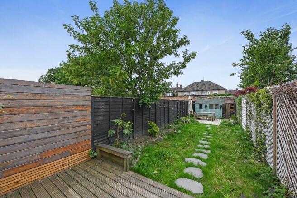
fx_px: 115
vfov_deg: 81.1
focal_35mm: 14
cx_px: 148
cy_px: 99
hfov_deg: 104.3
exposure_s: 1/800
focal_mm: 14
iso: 640
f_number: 8
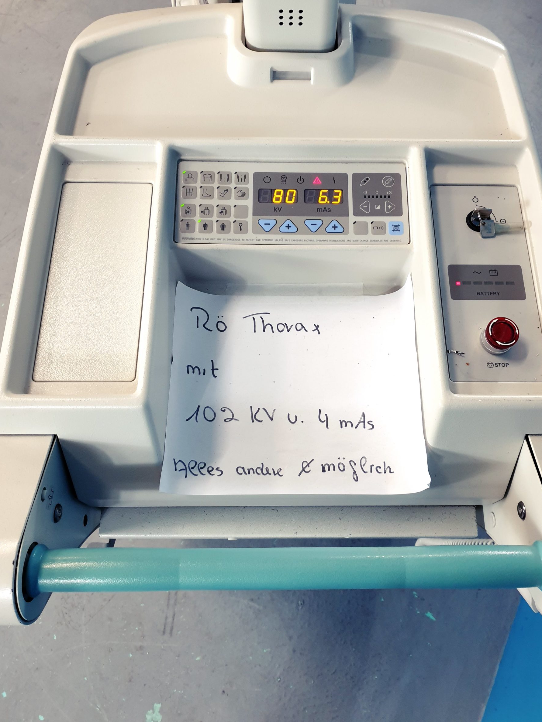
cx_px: 288
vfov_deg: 63.4
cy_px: 335
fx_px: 584
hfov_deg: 49.7
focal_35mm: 28
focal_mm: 4.3
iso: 200
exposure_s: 1/50
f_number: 1.5
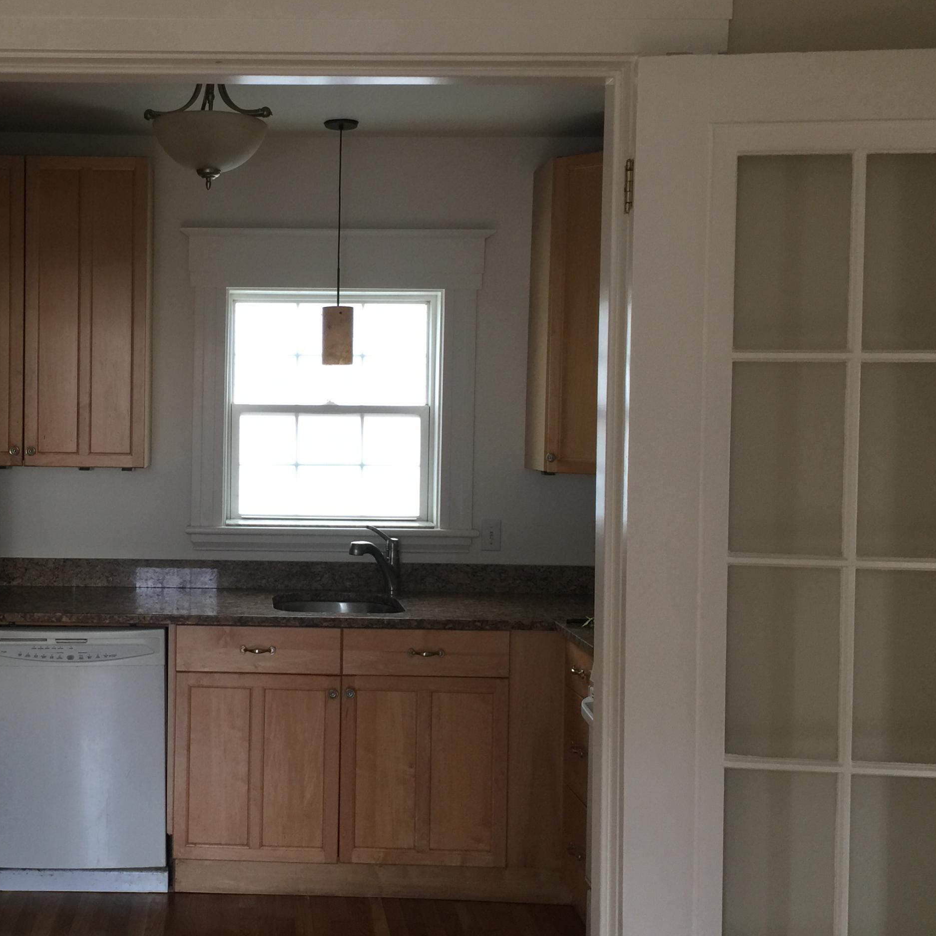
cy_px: 461
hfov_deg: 39.6
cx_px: 214
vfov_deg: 40.9
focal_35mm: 41
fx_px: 1254
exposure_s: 1/17
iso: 50
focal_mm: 4.15
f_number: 2.2
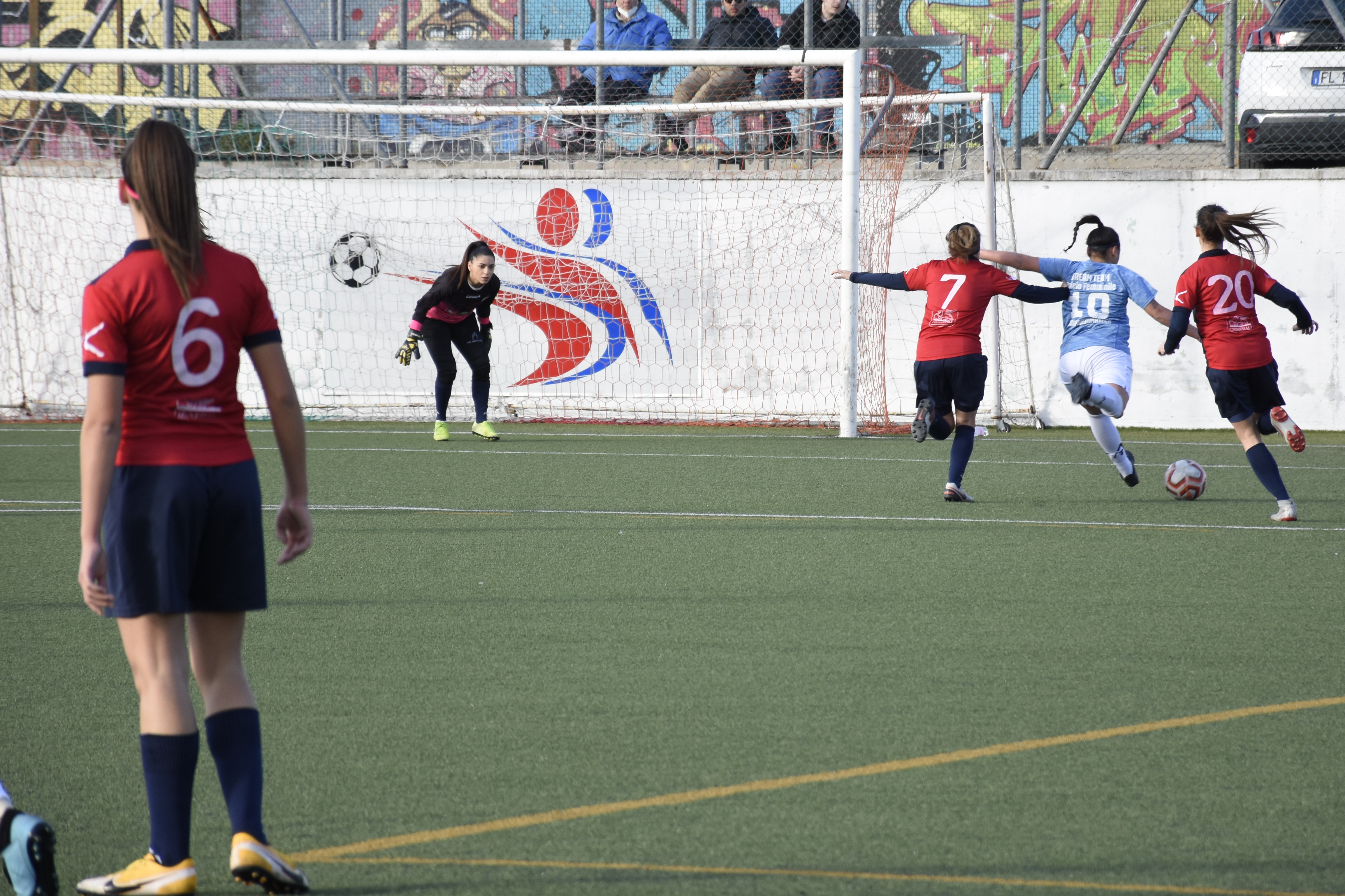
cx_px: 743
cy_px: 329
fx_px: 10199
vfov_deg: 5.0
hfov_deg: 7.5
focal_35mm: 273
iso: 400
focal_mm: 140
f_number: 5.6
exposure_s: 1/500
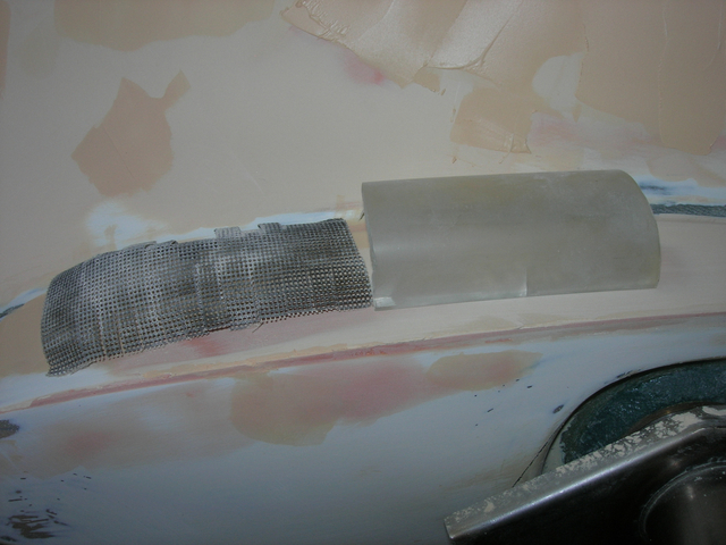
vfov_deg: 37.7
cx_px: 363
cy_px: 272
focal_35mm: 38
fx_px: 797
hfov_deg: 49.0
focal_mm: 7.8
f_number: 4.8
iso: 64
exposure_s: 1/60.1
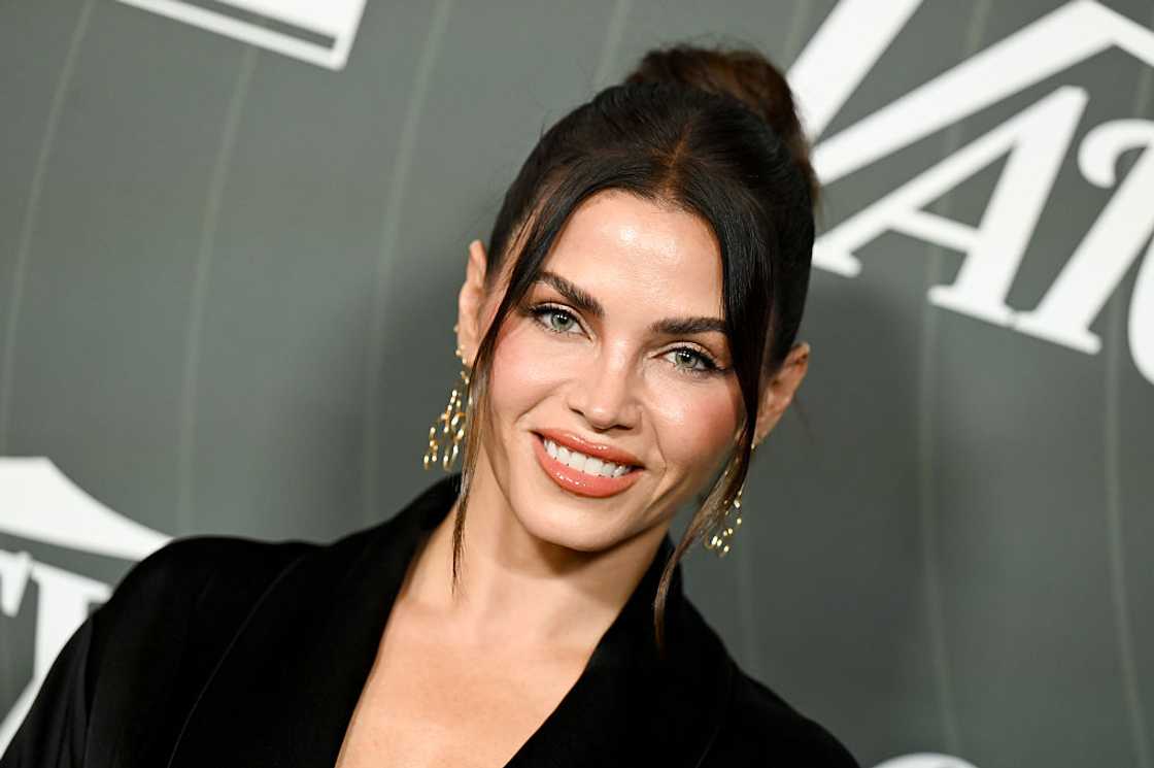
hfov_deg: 14.2
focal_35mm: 145
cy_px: 384
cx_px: 577
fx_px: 4645
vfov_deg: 9.4
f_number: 3.2
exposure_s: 1/320
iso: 1250
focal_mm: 145
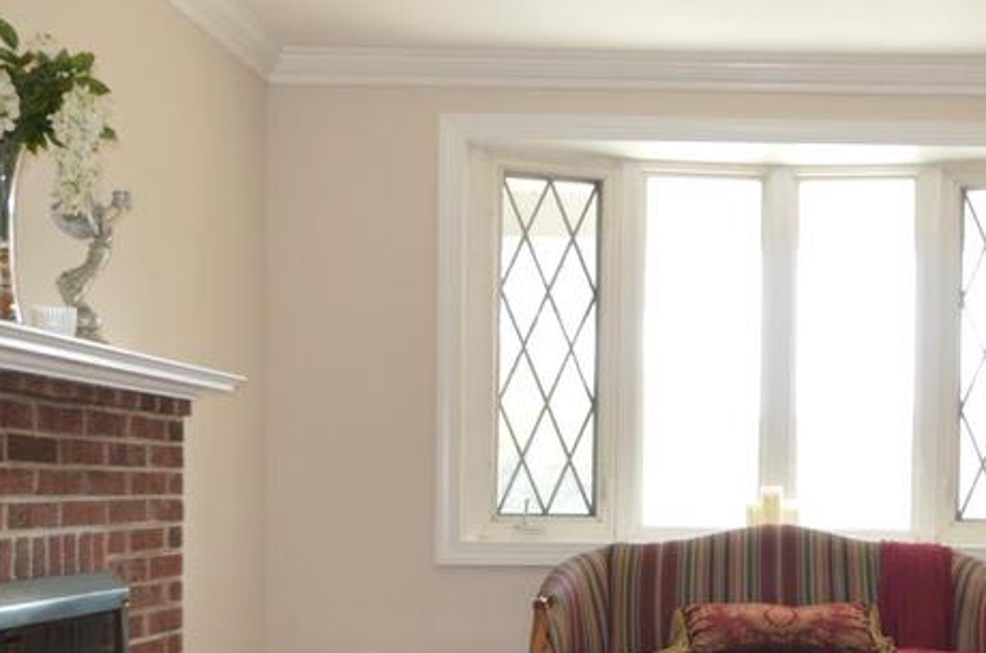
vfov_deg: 28.1
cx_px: 832
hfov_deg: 39.8
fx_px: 1285
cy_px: 504
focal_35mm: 47
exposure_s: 1/100
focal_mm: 10
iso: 400
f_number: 4
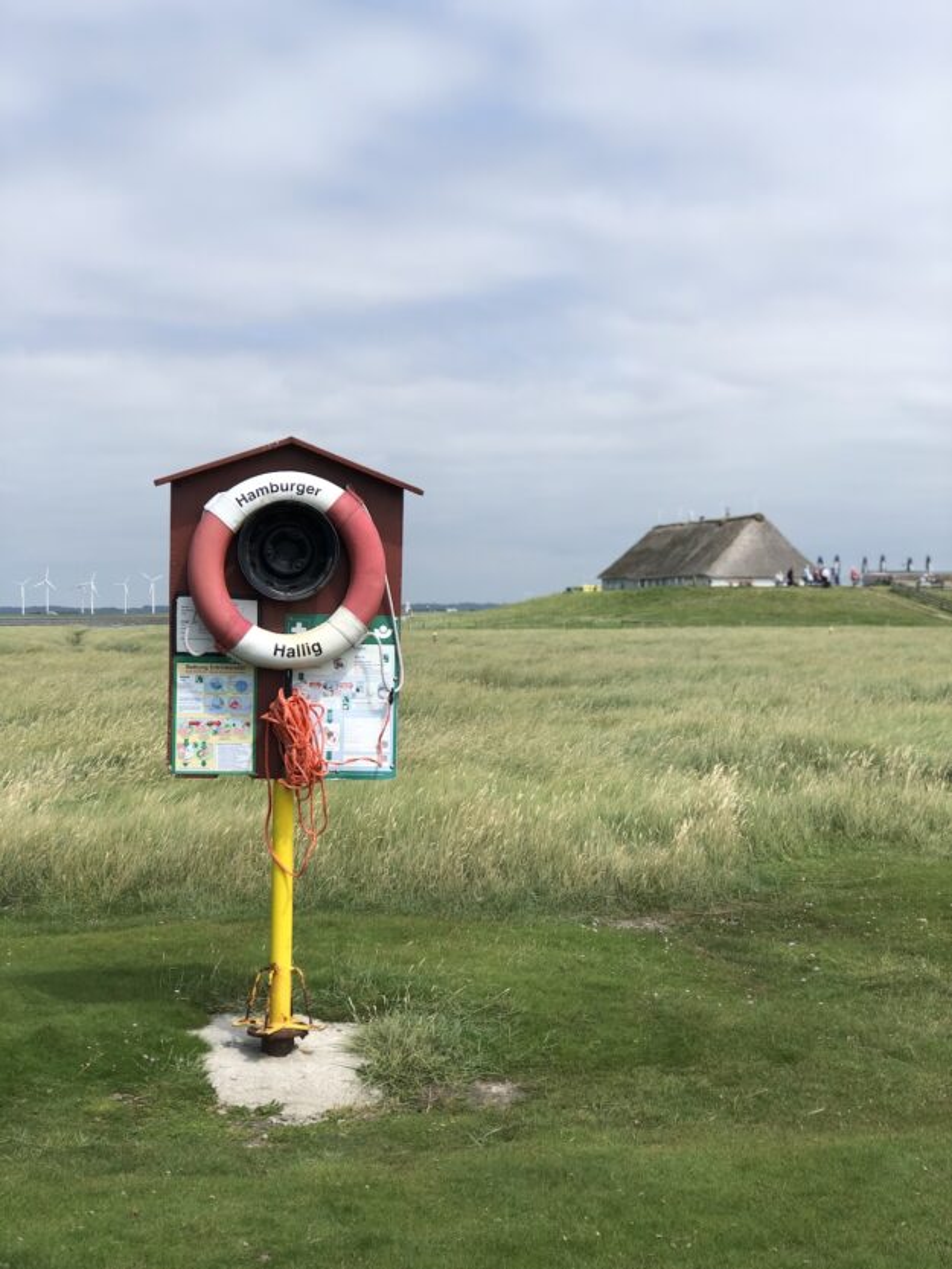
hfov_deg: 25.7
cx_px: 476
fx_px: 2090
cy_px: 634
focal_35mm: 57
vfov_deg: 33.8
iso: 20
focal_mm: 6.6
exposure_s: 1/1116
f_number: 2.8
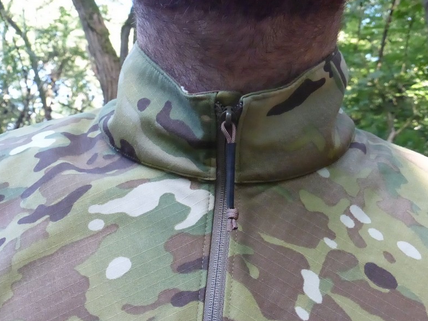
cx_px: 214
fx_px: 519
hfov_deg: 44.8
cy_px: 163
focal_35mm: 42
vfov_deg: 34.4
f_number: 3.9
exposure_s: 1/160
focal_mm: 7.4
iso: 1600
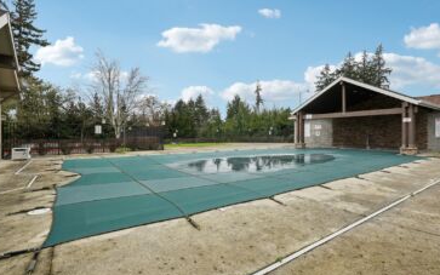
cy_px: 141
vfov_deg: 65.0
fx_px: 216
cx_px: 227
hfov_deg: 91.1
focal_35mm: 18
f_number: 8
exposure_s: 1/200
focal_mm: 16
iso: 400
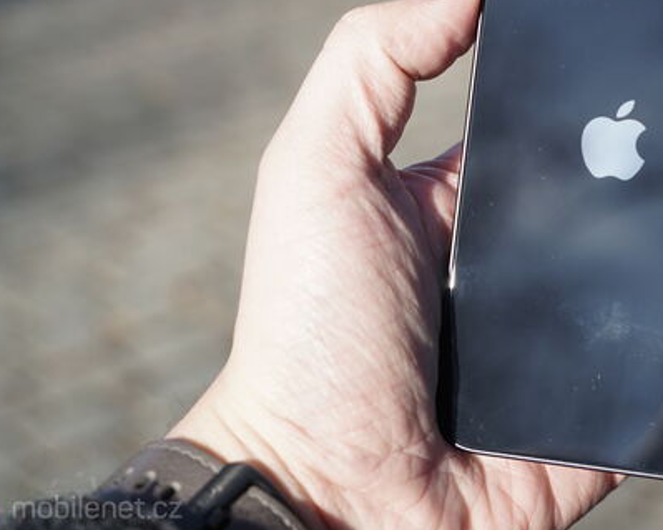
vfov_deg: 19.9
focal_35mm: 76
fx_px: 1491
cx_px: 615
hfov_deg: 24.3
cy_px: 93
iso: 100
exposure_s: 1/320
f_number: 4.5
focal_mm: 39
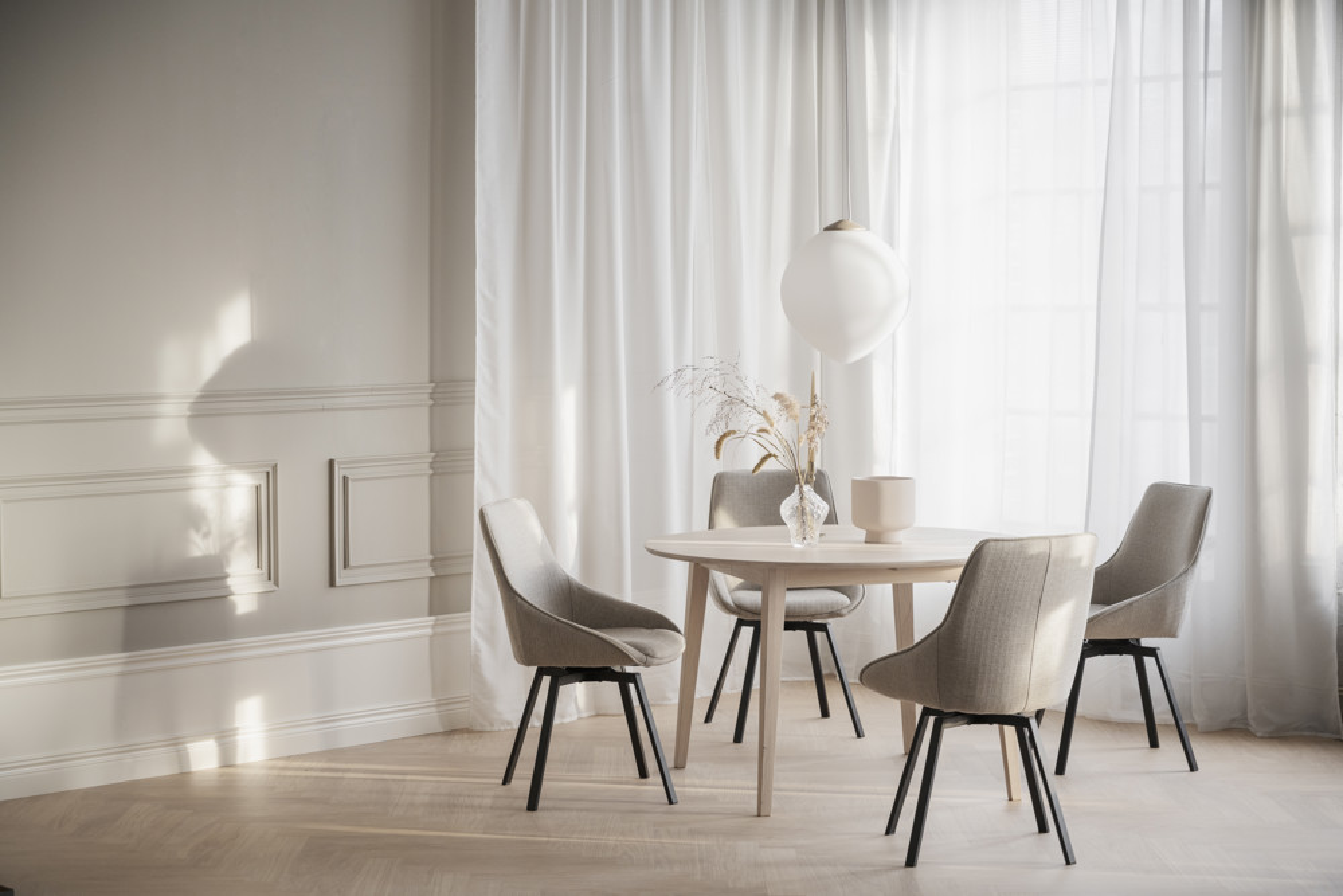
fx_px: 2612
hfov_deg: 28.8
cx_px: 672
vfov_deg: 19.5
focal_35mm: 70
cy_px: 448
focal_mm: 70
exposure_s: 1/100
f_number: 4
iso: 400
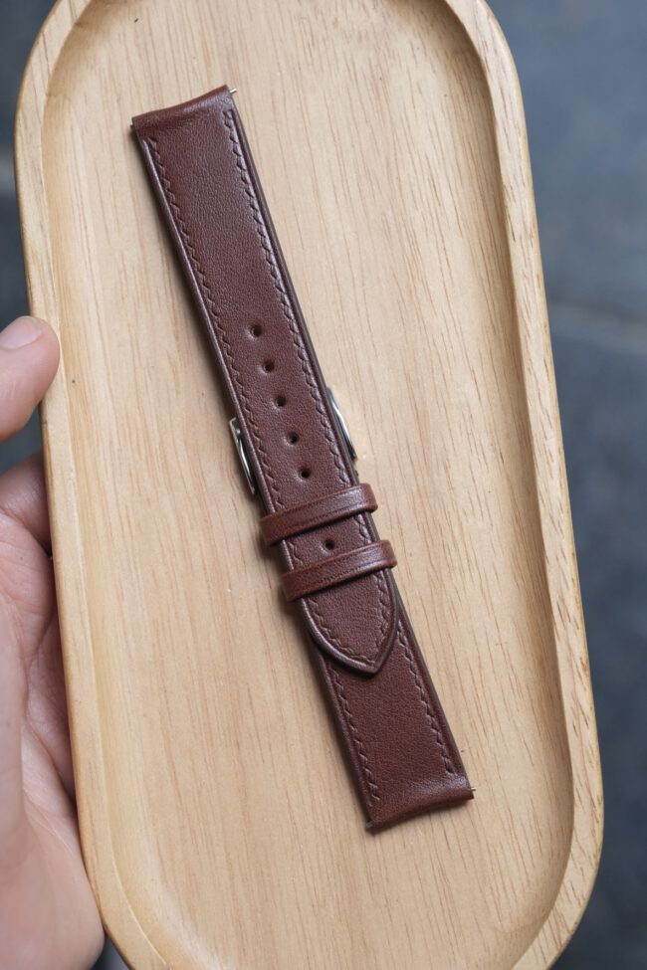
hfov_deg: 15.2
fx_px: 2426
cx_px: 324
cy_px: 485
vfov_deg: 22.6
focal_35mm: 90
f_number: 6.4
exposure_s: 1/125
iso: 800
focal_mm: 60
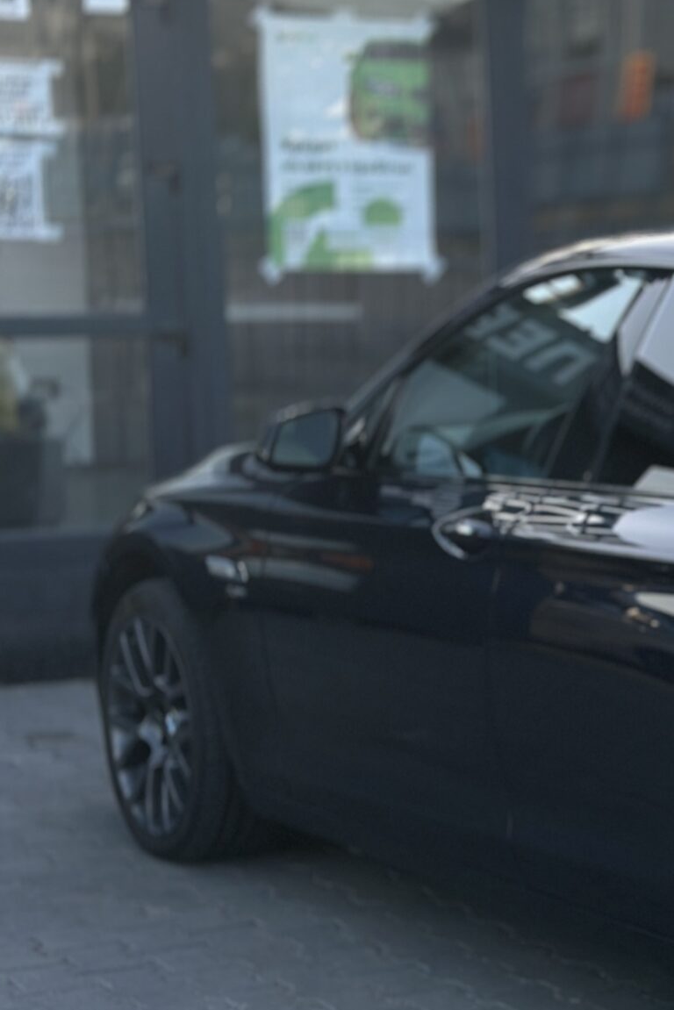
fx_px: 3115
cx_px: 1053
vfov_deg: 18.4
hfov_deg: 11.7
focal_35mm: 111
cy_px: 693
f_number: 1.78
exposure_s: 1/1085
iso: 80
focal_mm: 6.86
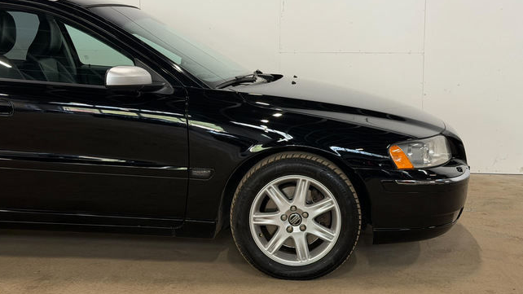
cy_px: 104
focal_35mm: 53
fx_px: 735
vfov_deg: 22.6
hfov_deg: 39.2
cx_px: 259
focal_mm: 6.76
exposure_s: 1/50
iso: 80
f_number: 1.8
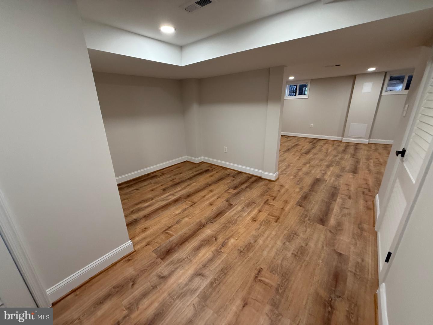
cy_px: 162
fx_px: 175
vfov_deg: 85.7
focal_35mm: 14
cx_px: 216
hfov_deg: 102.1
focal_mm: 2.22
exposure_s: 1/120
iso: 320
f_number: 2.2
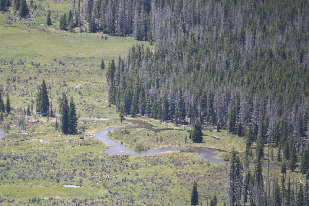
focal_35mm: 461
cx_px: 85
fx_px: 3958
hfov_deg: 4.5
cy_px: 148
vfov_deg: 3.0
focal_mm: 300
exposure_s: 1/640
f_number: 5.6
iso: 280
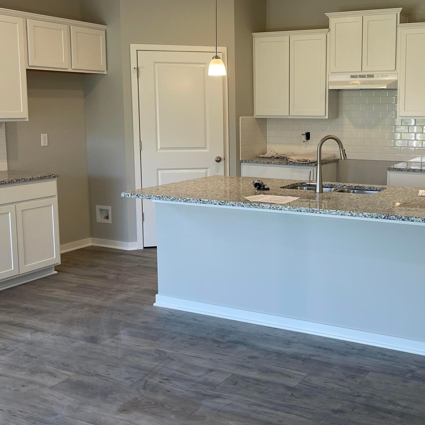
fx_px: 611
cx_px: 292
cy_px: 175
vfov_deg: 38.2
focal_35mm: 44
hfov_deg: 37.8
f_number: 1.6
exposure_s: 1/120
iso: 64
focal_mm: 5.1
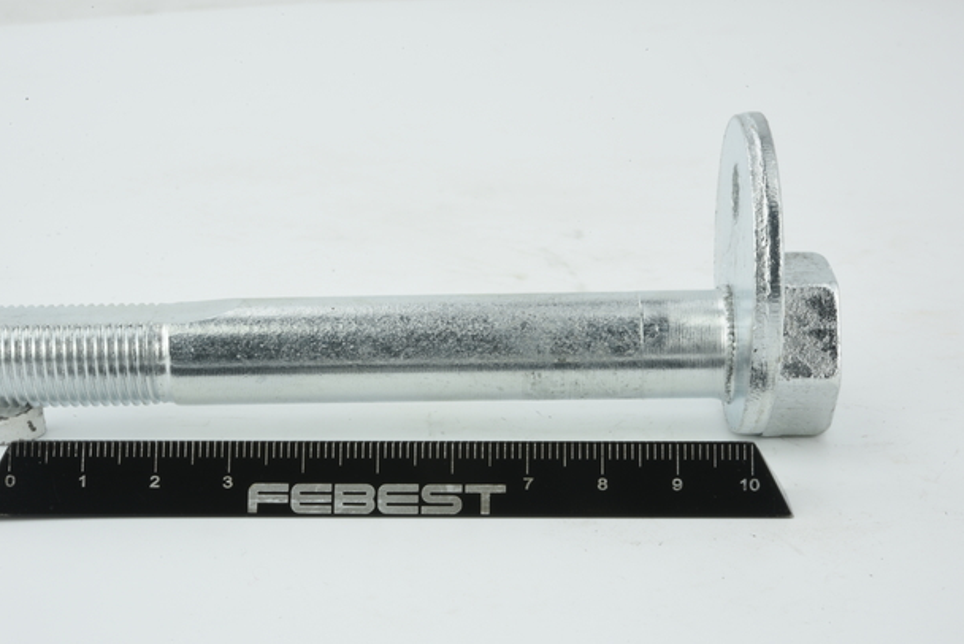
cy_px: 378
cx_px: 423
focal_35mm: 71
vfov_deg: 19.2
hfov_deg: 28.4
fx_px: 1902
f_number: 36
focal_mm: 60
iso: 64
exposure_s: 1/2
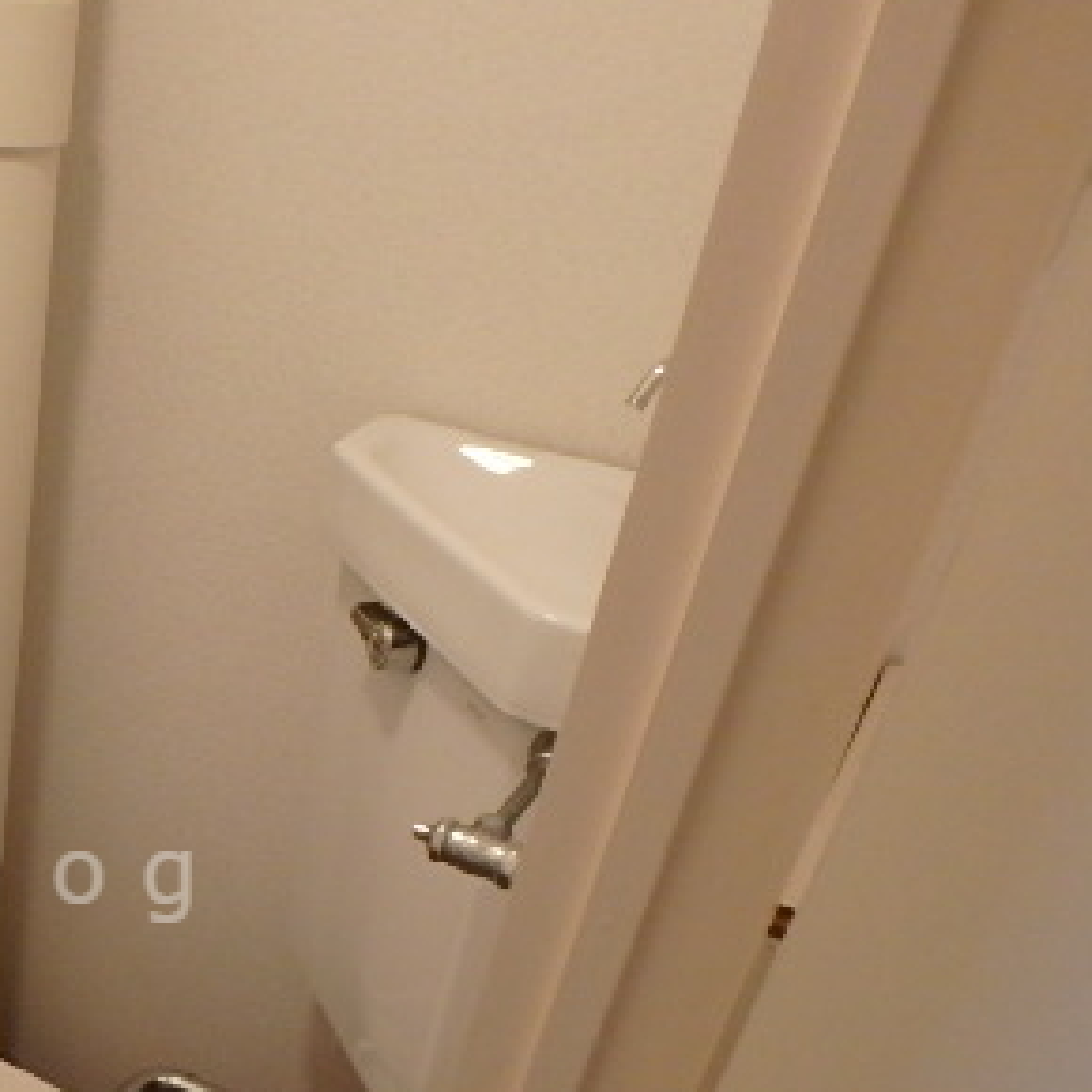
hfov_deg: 36.1
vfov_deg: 39.3
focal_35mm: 41
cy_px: 877
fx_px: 1463
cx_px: -45
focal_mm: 3.7
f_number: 3.5
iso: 500
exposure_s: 1/30
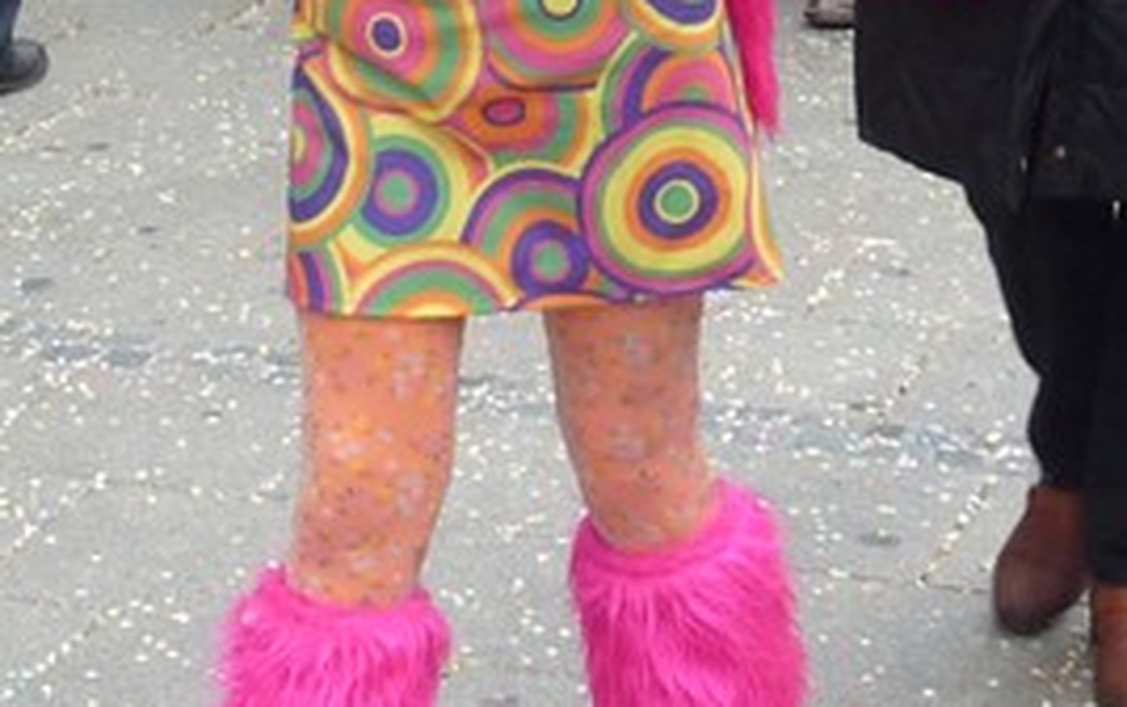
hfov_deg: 15.0
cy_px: -471
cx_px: 526
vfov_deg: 9.1
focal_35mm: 139
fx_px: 4273
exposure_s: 1/160
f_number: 3.4
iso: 160
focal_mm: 5
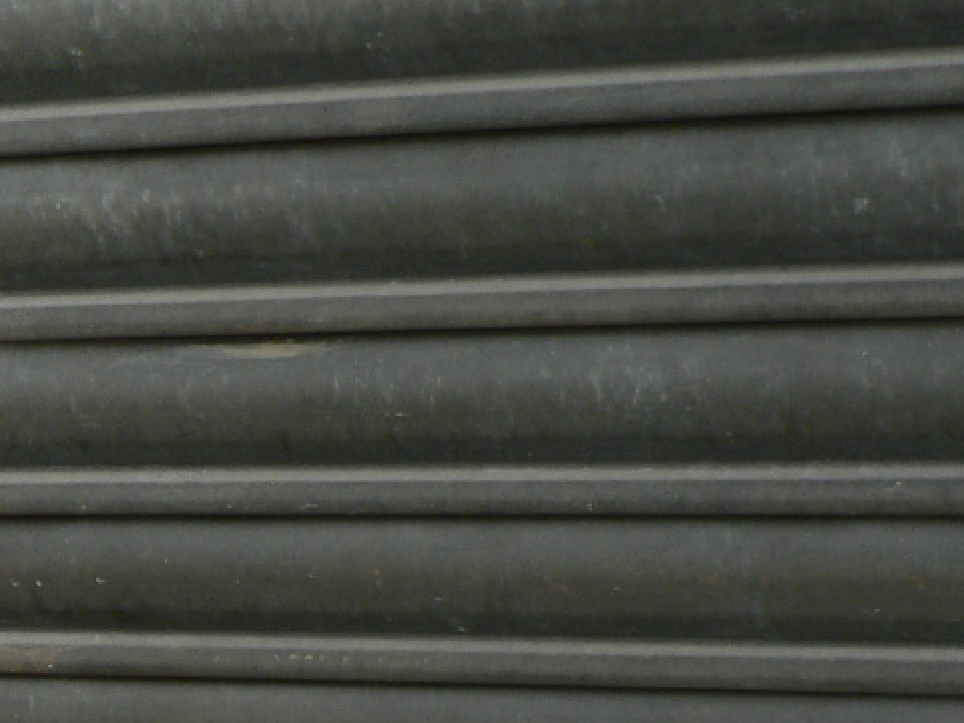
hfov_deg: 15.1
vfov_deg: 11.9
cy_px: 990
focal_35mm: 120
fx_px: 3342
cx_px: -538
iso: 80
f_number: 3.6
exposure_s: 1/100
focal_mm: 6
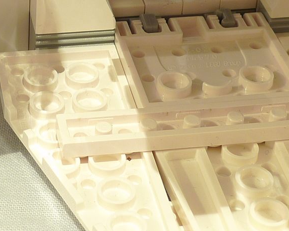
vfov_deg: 11.7
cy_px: -90
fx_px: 1086
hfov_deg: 15.1
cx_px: 67
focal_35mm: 127
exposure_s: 4
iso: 80
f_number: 4.5
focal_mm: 8.8
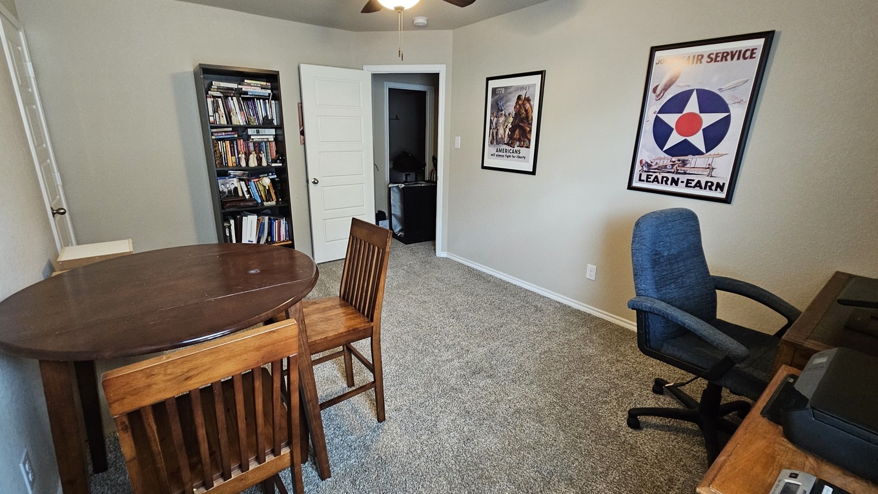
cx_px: 418
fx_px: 349
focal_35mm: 15
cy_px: 241
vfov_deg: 70.5
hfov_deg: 102.9
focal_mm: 2.2
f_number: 2.2
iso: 500
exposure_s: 1/30
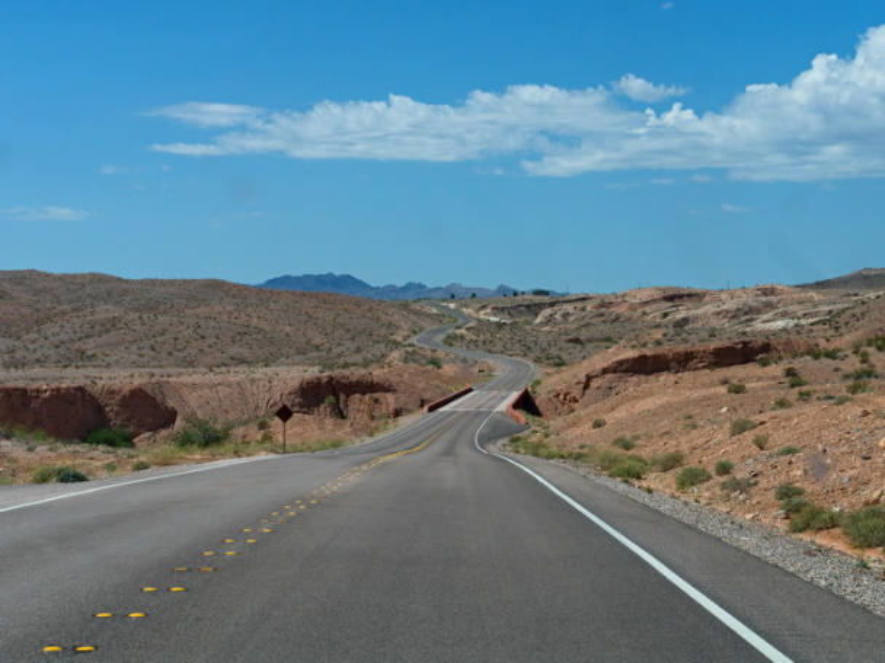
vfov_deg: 18.9
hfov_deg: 25.0
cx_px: 442
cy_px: 332
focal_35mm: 78
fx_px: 1994
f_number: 11
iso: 250
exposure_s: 1/500
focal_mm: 39
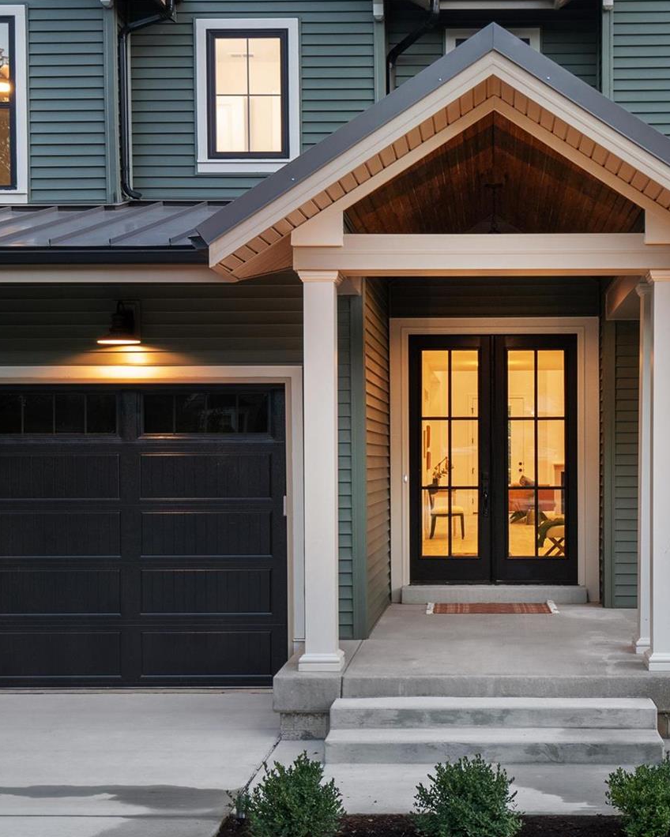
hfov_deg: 29.3
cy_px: 418
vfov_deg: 36.7
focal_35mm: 51
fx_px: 1264
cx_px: 488
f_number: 8
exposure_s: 1/4
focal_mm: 18
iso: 400
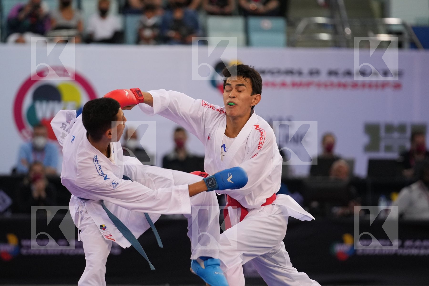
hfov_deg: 7.2
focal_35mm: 288
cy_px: 143
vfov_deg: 4.8
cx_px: 214
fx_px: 3432
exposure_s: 1/1000
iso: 2000
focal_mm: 192
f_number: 2.8
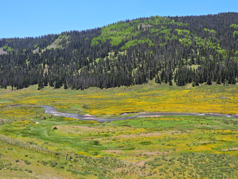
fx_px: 275
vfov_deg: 36.0
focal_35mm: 40
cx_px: 119
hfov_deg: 46.8
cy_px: 90
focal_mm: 7.1
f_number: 3.2
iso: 100
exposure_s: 1/1000
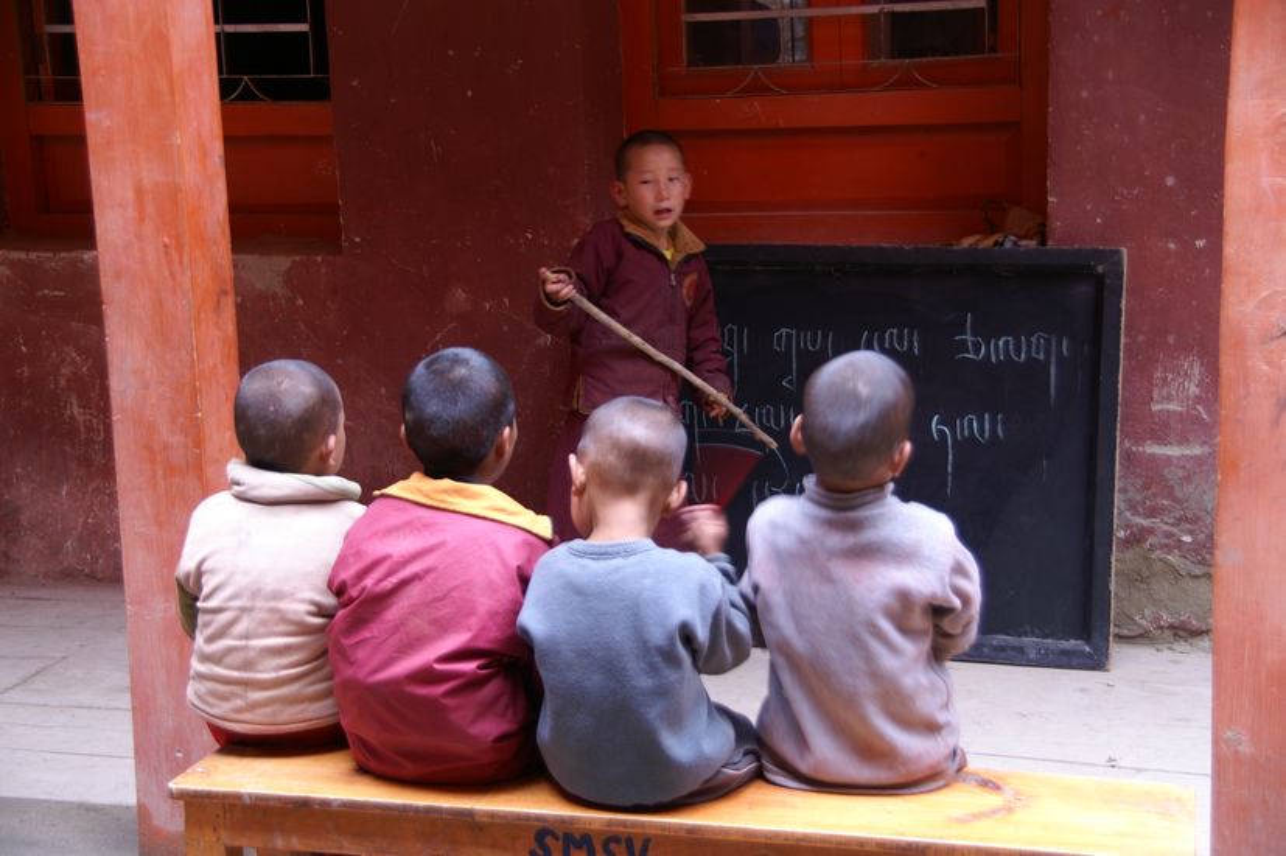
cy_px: 428
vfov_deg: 25.7
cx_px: 643
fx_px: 1874
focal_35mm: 52
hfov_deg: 37.9
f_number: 4.5
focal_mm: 35
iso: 100
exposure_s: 1/30
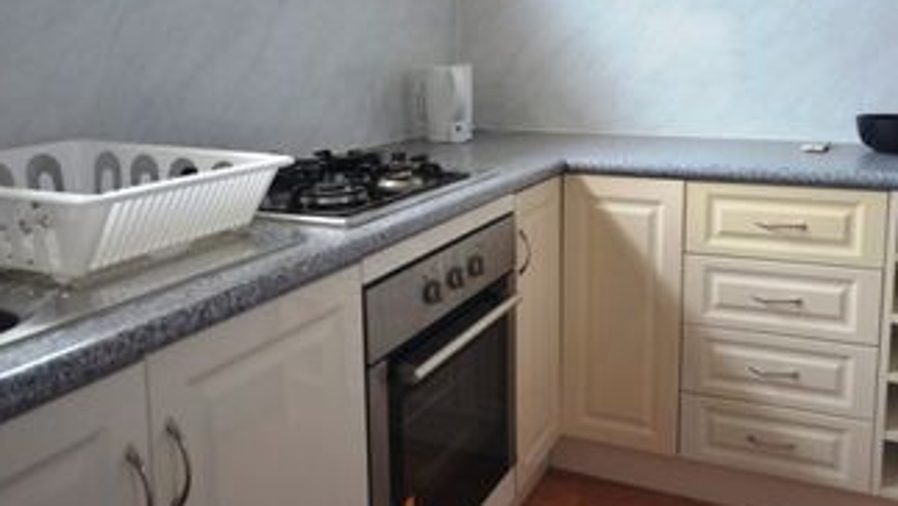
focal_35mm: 32
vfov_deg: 36.4
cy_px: 177
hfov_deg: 60.9
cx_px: 487
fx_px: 762
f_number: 4.8
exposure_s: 1/60
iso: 640
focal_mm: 14
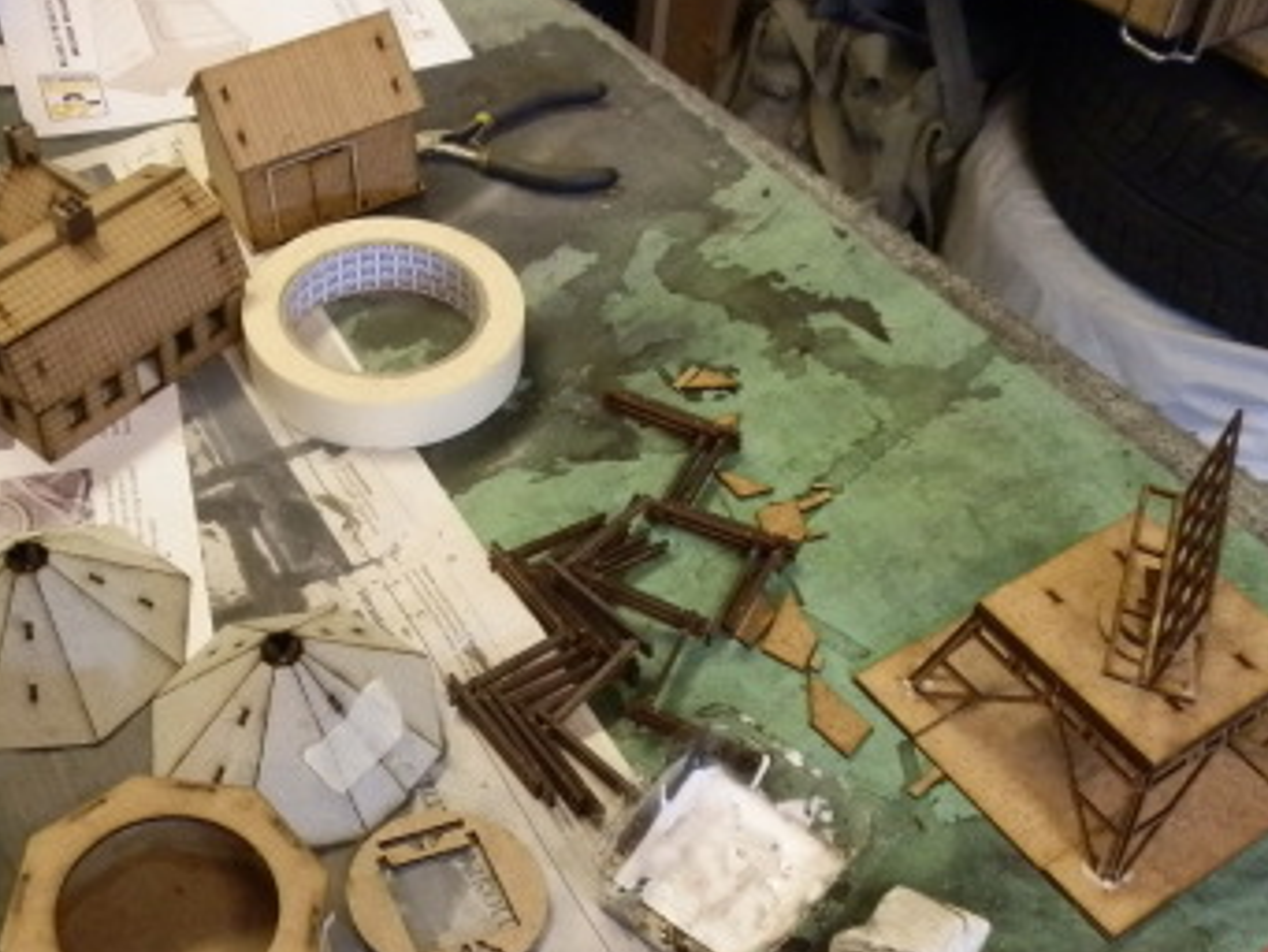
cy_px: 547
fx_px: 1612
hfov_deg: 42.6
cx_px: 483
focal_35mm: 44
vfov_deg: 32.8
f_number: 3.1
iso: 400
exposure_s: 1/25
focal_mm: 5
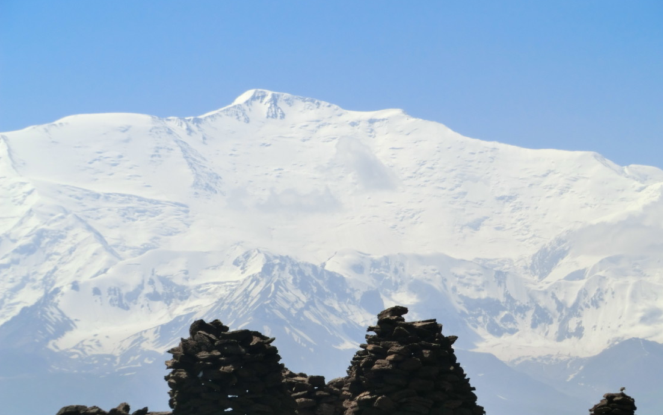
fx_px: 3831
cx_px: 332
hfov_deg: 9.9
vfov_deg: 6.2
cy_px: 248
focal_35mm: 212
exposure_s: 1/125
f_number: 14.5
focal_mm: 35.7
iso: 80
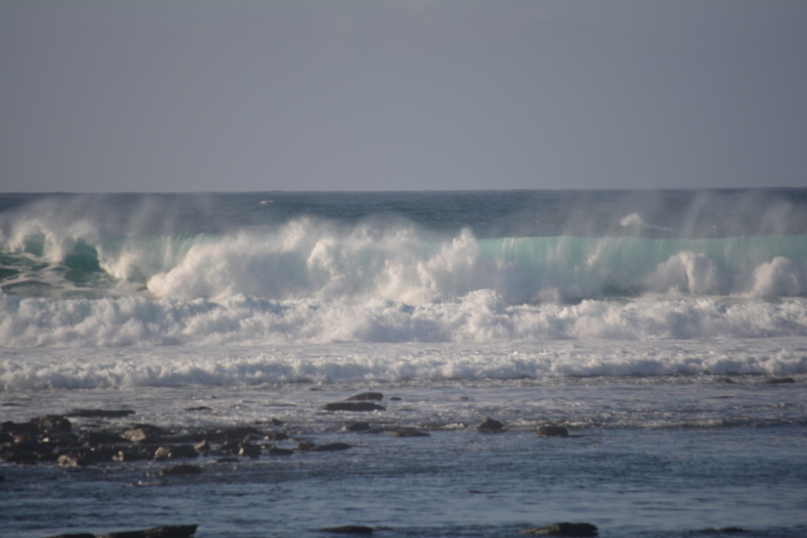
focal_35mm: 300
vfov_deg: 4.6
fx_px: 6724
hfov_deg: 6.9
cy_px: 269
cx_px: 404
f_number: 5.6
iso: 100
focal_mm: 200
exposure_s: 1/640
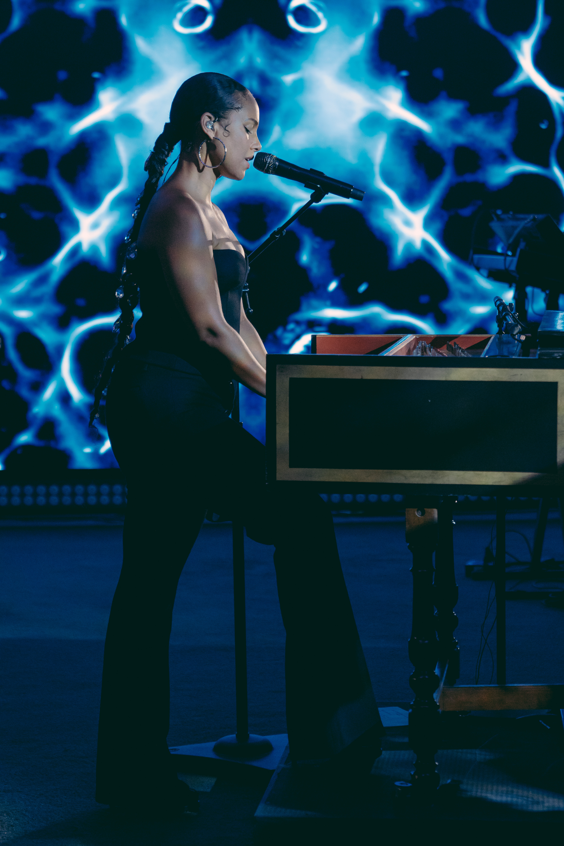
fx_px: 2466
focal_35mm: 105
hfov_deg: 13.0
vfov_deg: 19.5
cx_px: 282
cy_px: 423
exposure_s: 1/125
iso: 2500
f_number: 2.8
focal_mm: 70
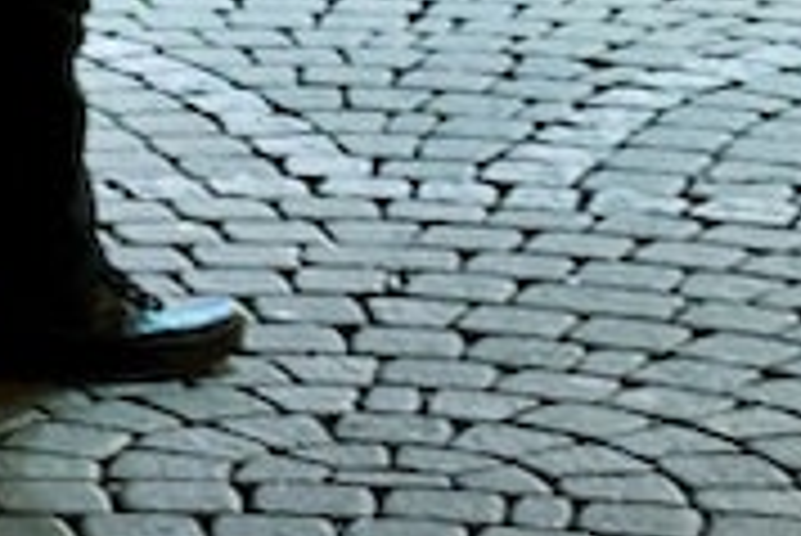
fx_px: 5879
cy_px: -939
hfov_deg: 7.4
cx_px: -922
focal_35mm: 264
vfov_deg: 5.0
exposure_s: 1/20
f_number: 4
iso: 6400
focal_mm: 46
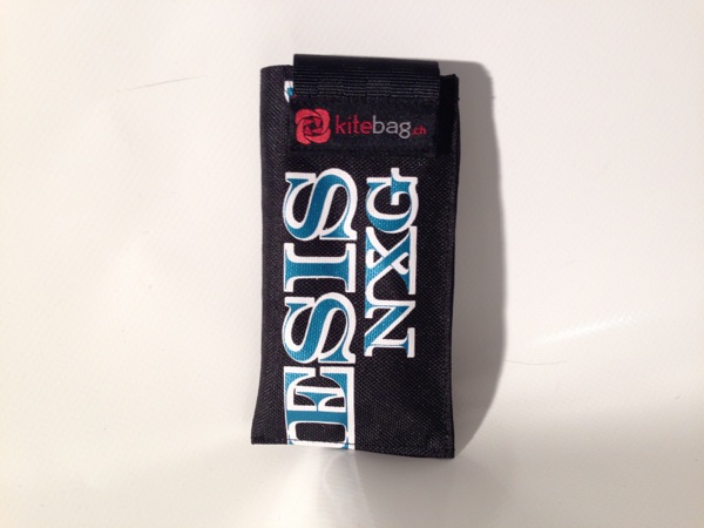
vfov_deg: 42.9
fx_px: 671
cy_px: 264
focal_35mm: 33
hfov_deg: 55.4
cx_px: 352
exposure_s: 1/20
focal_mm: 4.13
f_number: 2.4
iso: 100
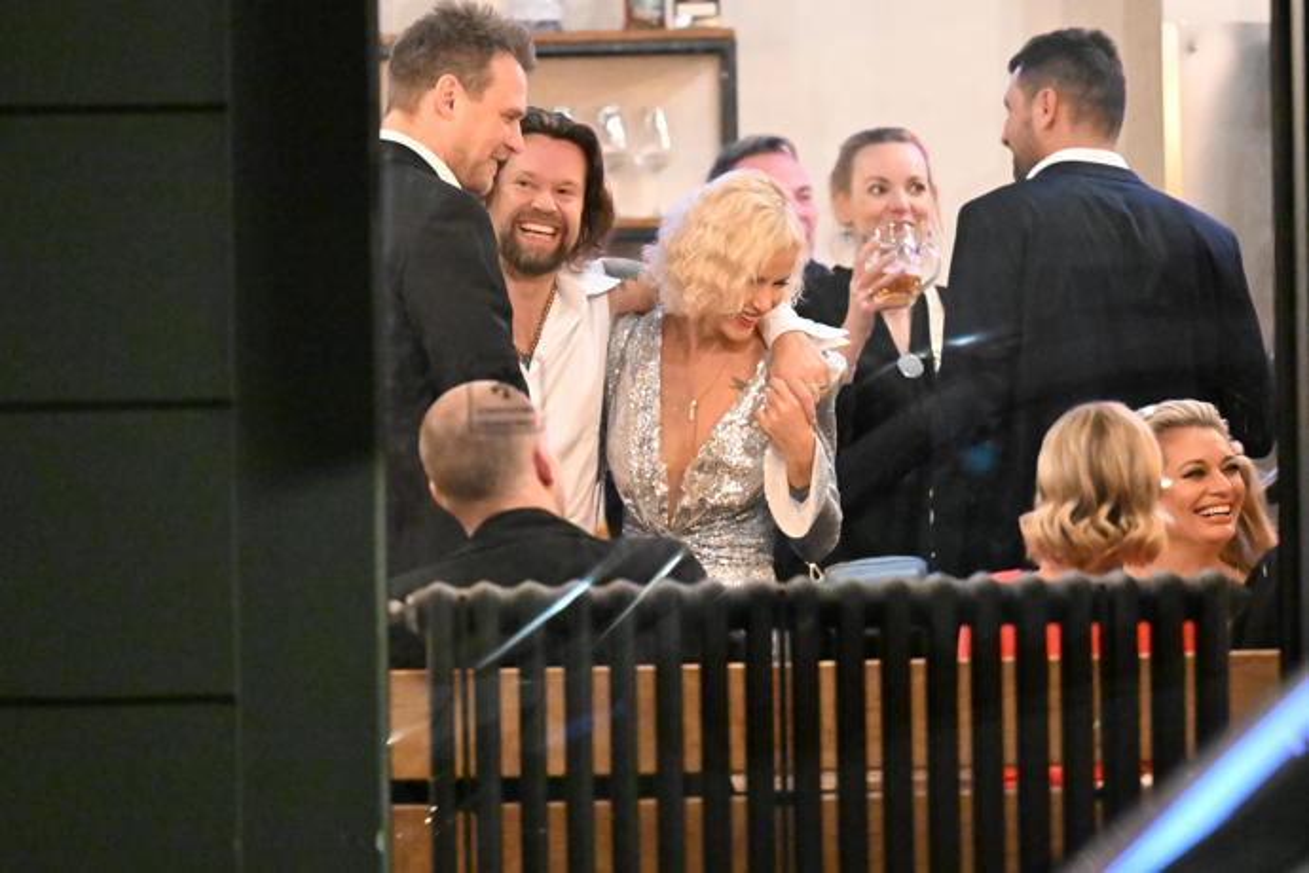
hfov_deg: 6.9
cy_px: 436
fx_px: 10907
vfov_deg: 4.6
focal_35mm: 300
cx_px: 654
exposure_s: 1/200
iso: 20000
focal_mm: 200
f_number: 2.8
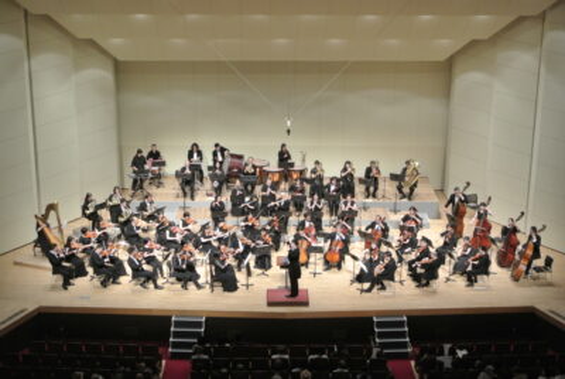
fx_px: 1085
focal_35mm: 69
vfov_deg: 19.8
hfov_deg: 29.2
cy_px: 190
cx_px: 282
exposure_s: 1/25
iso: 800
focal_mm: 25.9
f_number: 5.3
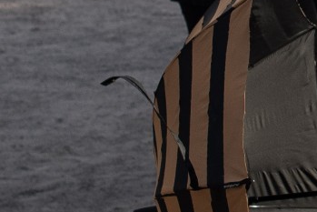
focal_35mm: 344
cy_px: -35
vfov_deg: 4.0
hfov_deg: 5.9
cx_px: 596
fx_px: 3030
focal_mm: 50
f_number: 5
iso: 200
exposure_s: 1/1600
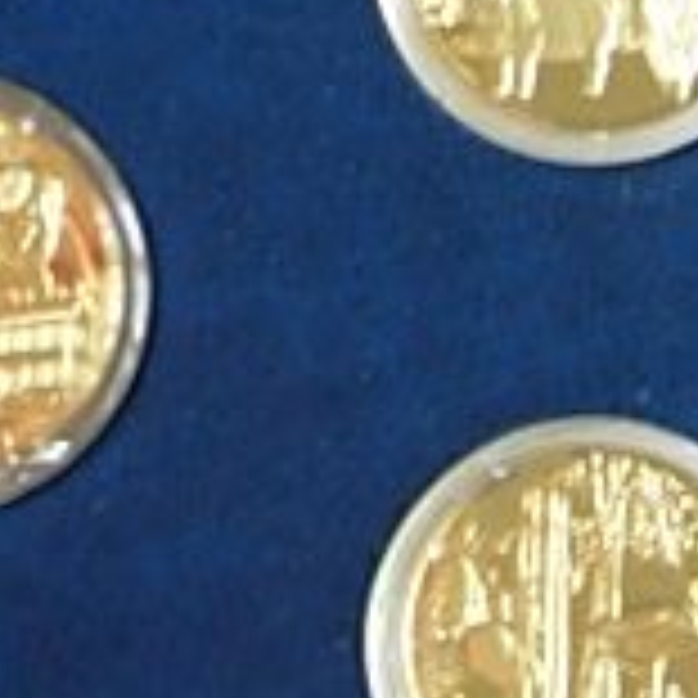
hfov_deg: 12.3
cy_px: -131
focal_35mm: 139
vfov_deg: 12.3
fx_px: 3171
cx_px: -77
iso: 64
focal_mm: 7.8
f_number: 2.8
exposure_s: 1/10.6
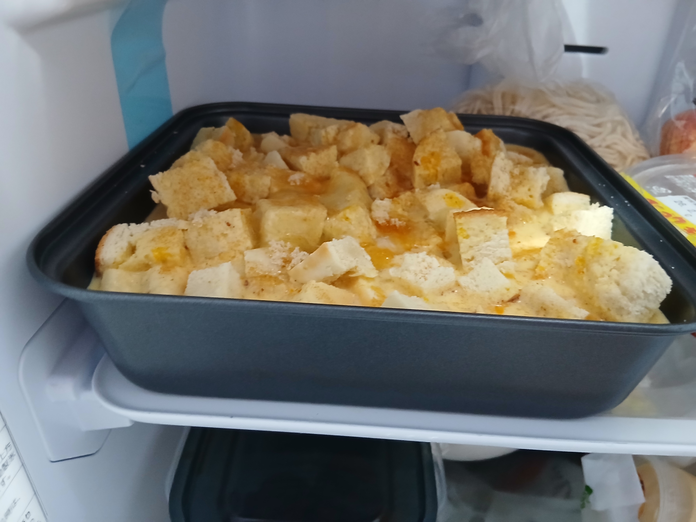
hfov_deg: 67.3
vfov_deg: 53.1
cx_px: 348
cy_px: 261
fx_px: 523
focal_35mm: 26
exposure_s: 1/20
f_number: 1.8
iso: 640
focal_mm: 3.86
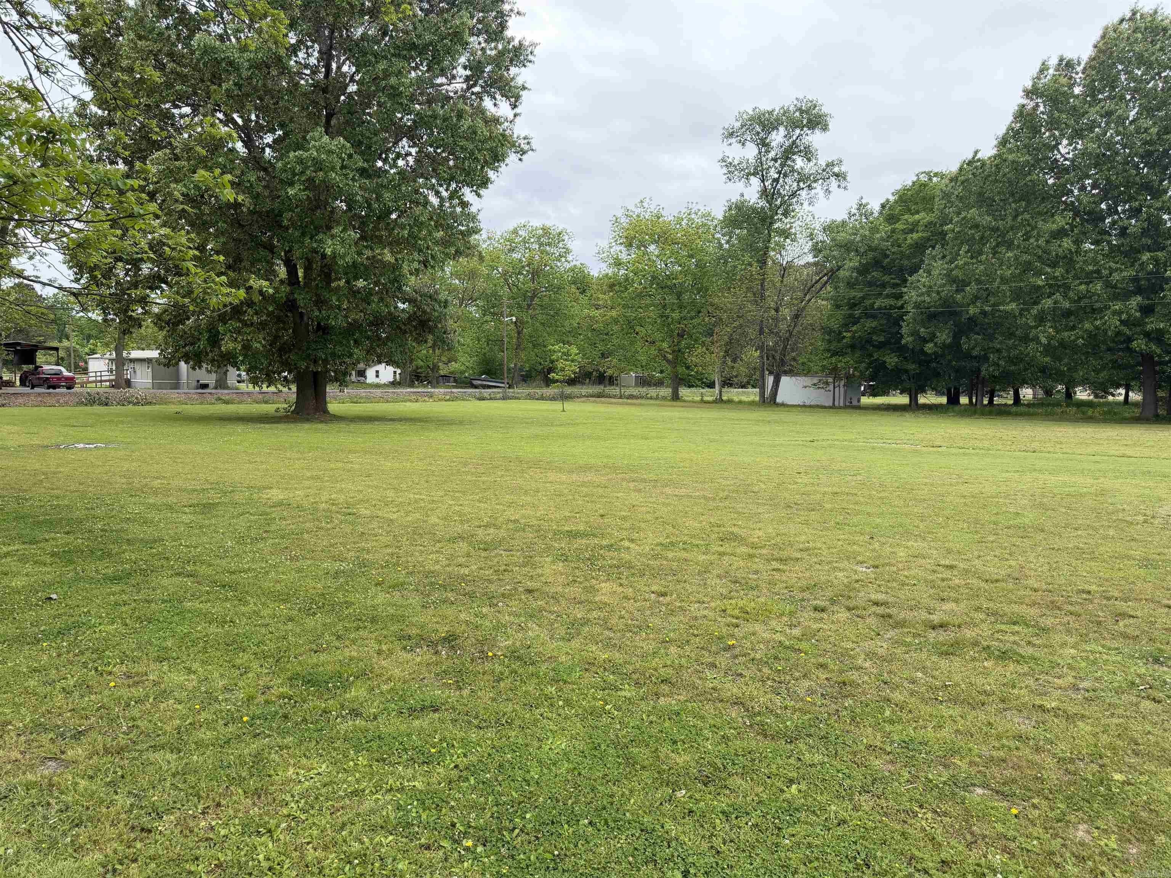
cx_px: 586
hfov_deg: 71.6
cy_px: 439
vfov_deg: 56.8
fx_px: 812
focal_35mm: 24
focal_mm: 6.76
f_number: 1.78
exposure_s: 1/1770
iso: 100
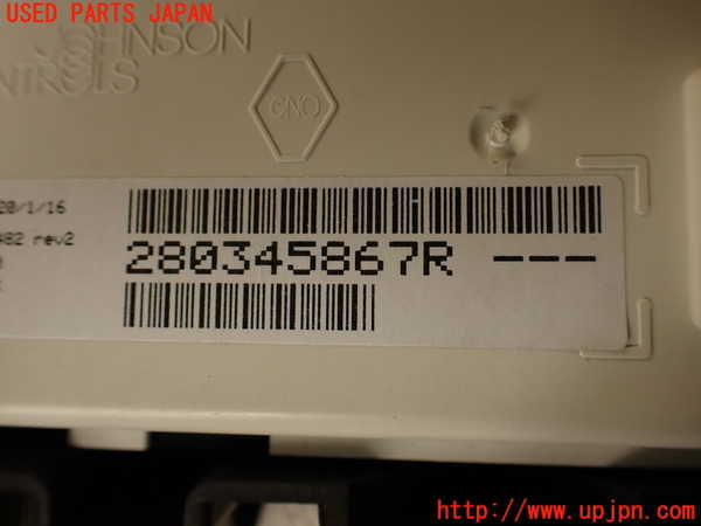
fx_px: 608
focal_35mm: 30
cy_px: 263
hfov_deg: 60.0
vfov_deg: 46.8
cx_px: 350
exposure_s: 1/125
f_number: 2.3
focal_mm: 5.4
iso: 100
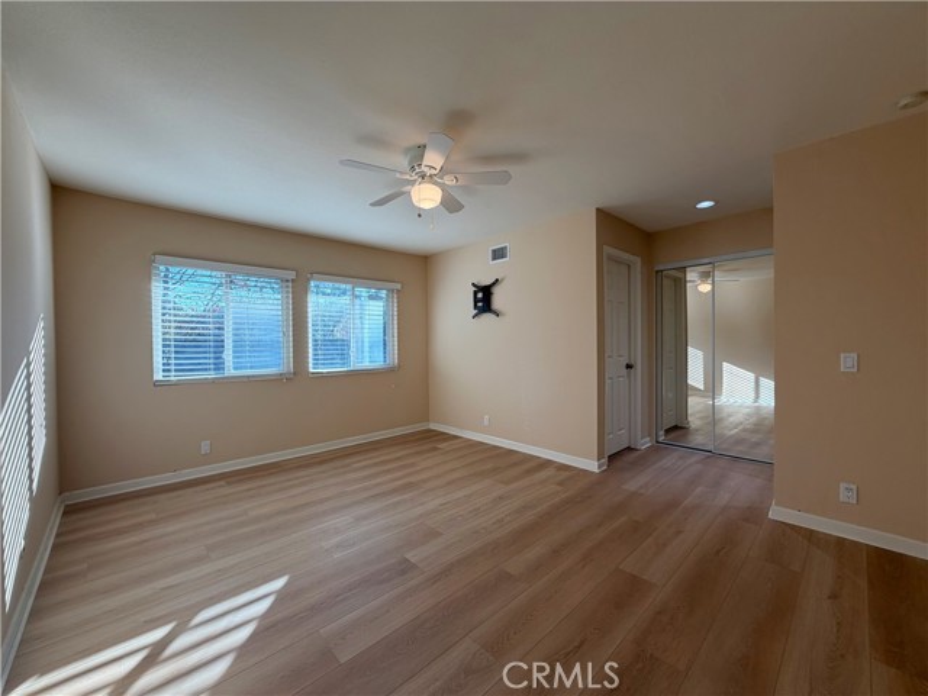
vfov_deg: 85.7
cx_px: 464
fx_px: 375
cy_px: 348
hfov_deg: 102.1
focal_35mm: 14
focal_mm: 2.22
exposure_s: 1/120
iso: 100
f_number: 2.2
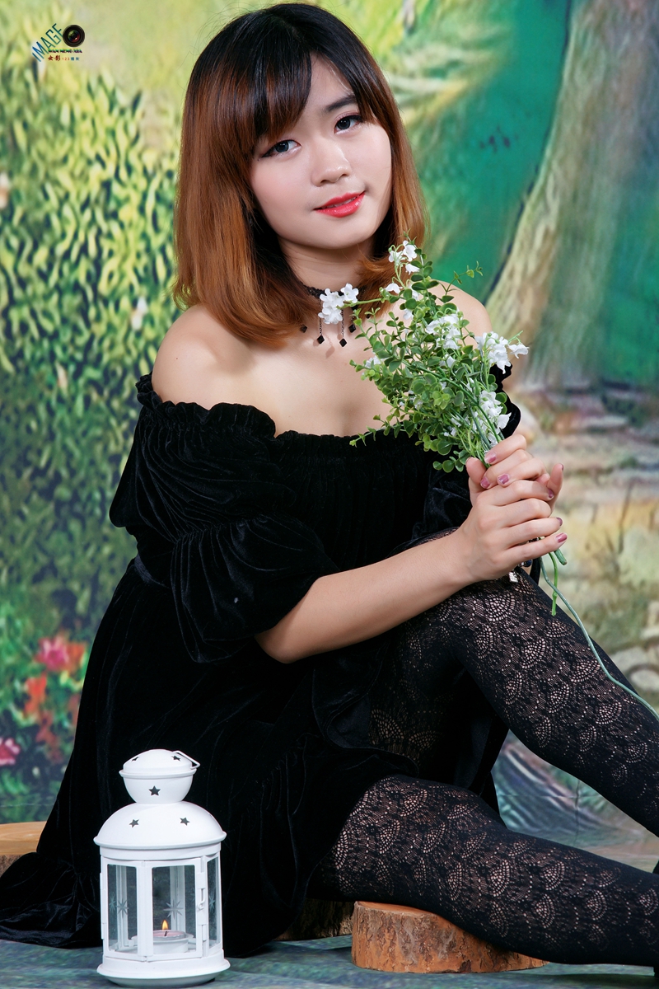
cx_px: 330
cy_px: 494
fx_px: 4118
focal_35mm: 150
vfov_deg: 13.7
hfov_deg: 9.1
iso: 200
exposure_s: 1/125
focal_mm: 150
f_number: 10
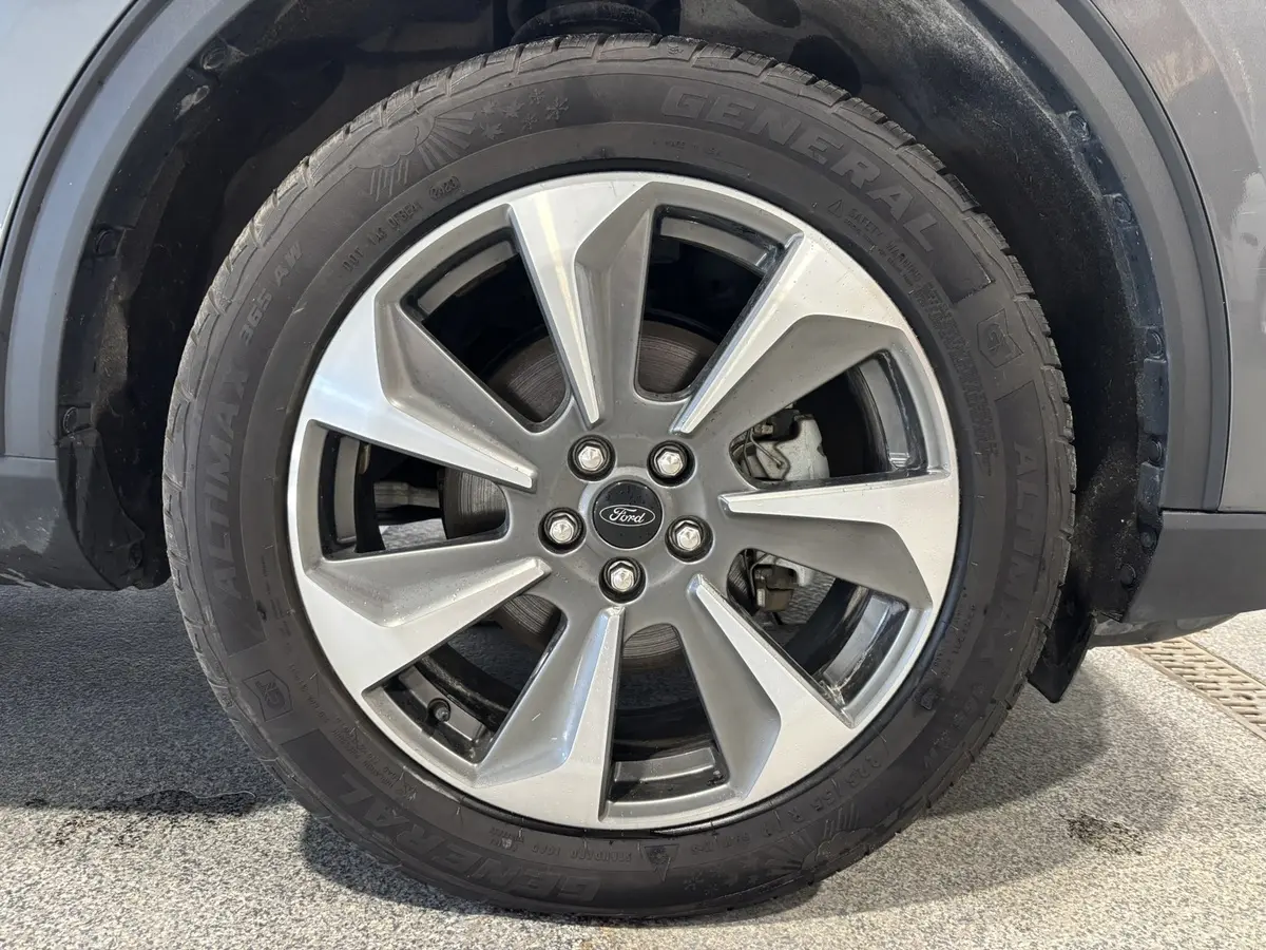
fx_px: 951
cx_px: 633
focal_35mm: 26
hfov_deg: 67.3
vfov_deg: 53.1
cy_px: 475
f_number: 1.6
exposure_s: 1/60
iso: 200
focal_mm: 5.96
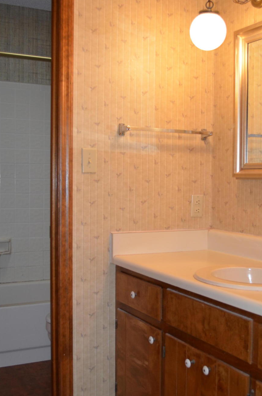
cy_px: 225
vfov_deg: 42.7
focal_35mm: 46
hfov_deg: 29.1
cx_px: 144
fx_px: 505
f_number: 3.8
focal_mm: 20
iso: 400
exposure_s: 1/80
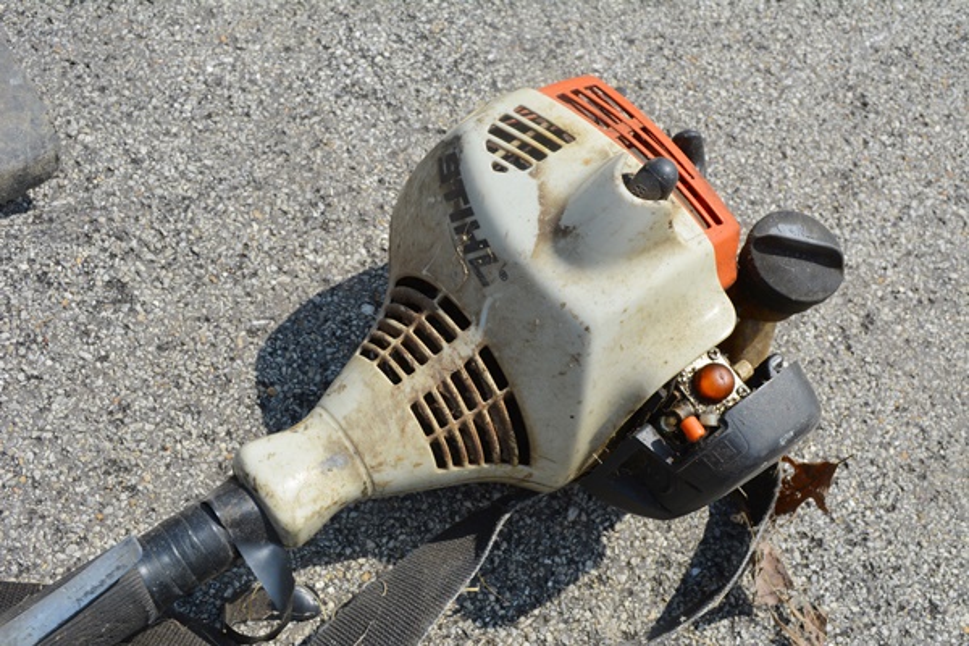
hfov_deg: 49.6
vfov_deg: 34.2
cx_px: 484
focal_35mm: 39
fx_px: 1050
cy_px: 323
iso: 100
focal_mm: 26
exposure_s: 1/250
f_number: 8
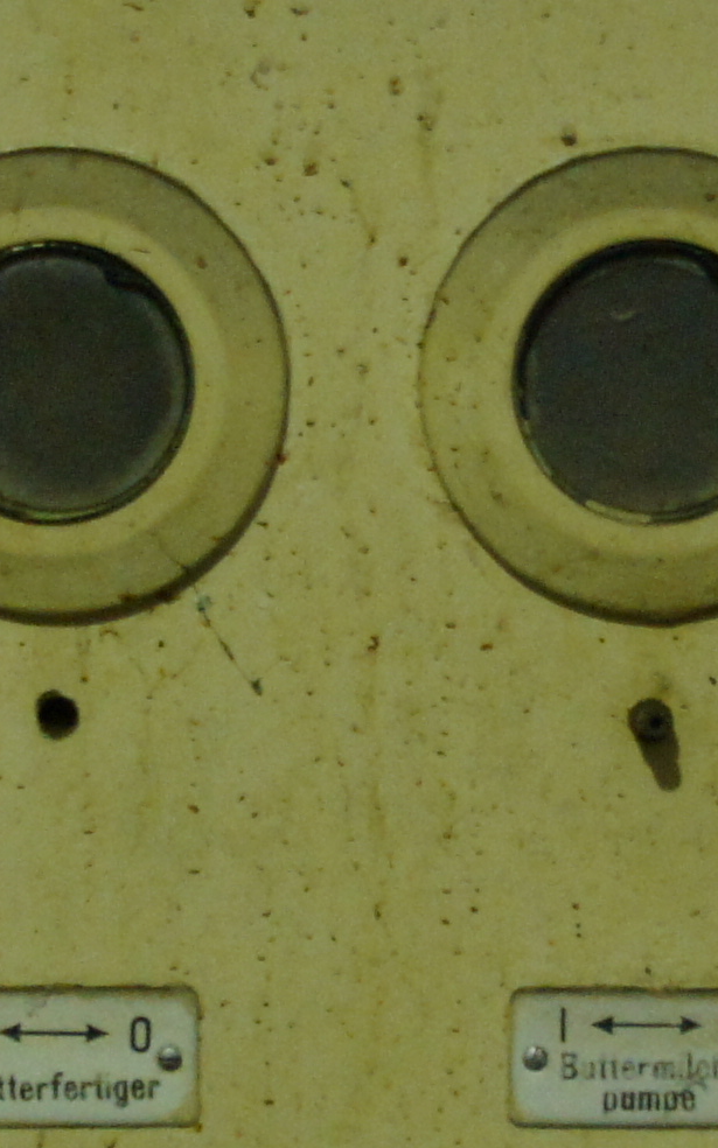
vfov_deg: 14.3
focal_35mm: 146
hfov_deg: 9.0
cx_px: 232
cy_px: 765
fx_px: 4571
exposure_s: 1/125
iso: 1600
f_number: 4
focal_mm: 22
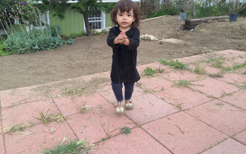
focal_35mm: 31
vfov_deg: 40.6
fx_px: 208
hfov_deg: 61.2
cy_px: 68
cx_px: 122
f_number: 2.2
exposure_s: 1/60
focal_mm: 4.15
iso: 40
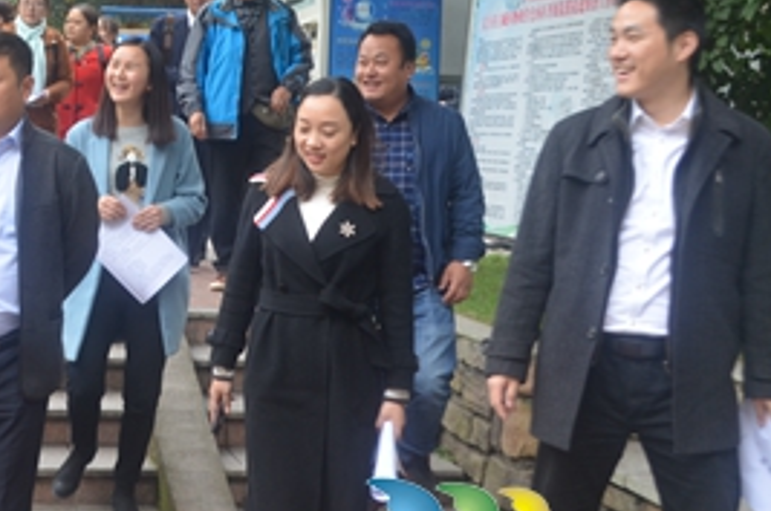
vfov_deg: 18.6
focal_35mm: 73
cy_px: 195
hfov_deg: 27.2
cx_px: 162
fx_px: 1561
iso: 400
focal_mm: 26
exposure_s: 1/100
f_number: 5
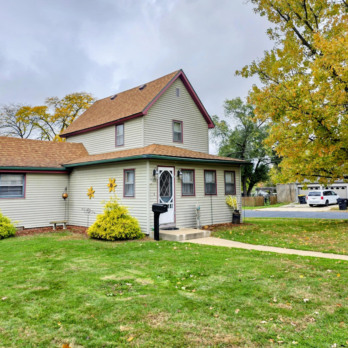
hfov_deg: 52.5
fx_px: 353
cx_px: 165
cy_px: 152
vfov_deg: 52.4
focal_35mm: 31
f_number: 1.7
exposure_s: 1/359
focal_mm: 6.3
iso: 25
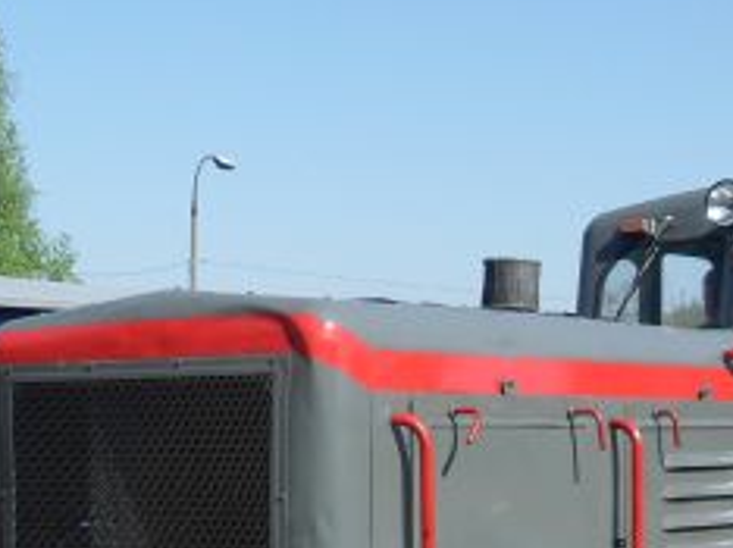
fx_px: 2242
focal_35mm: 106
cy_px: 639
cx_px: 341
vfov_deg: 13.6
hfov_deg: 18.6
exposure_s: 1/750
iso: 80
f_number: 3.5
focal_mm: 5.3
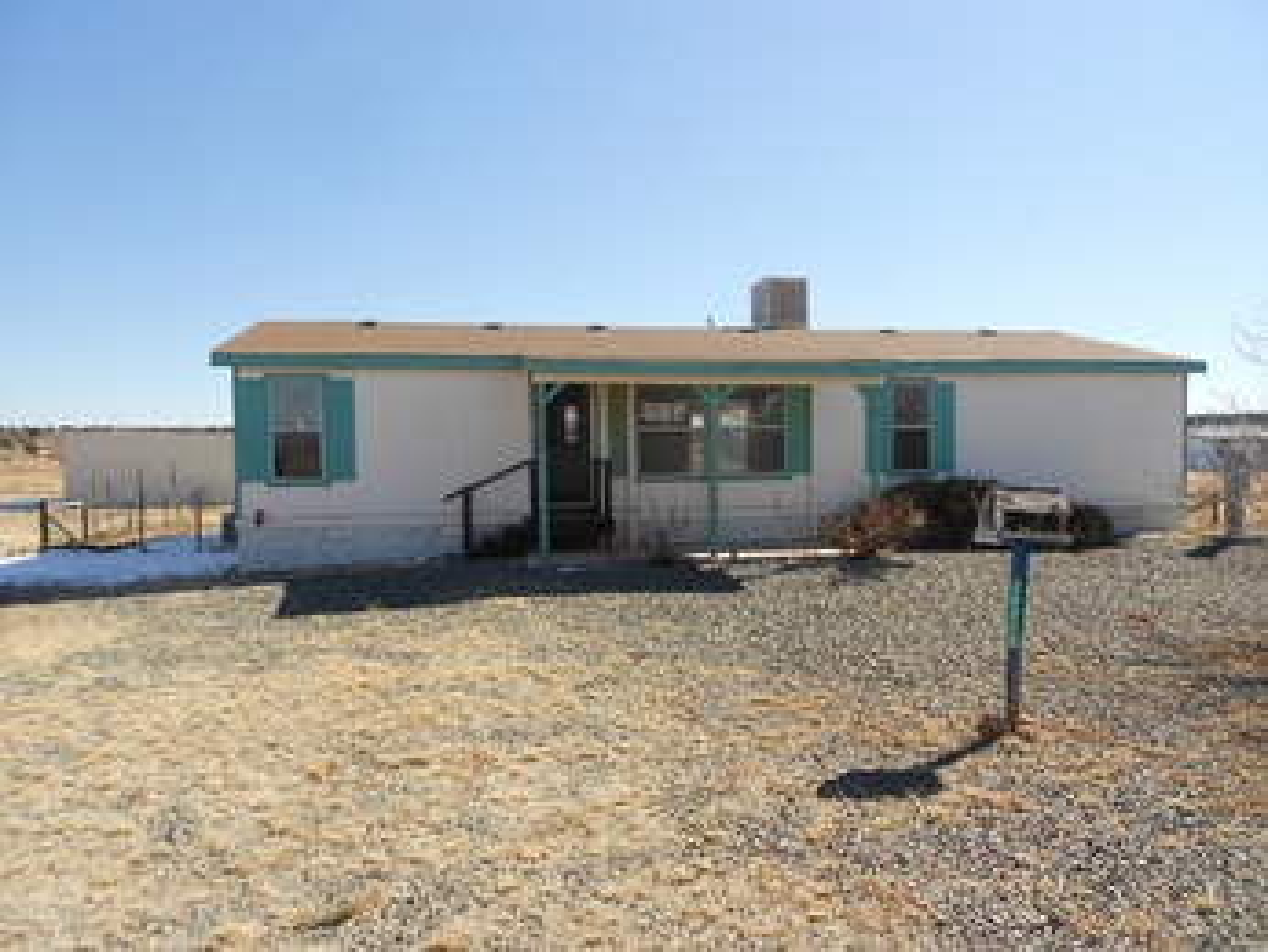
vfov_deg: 53.1
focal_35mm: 26
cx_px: 634
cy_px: 476
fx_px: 953
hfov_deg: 67.3
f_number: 3.2
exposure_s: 1/800
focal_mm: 4.6
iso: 80
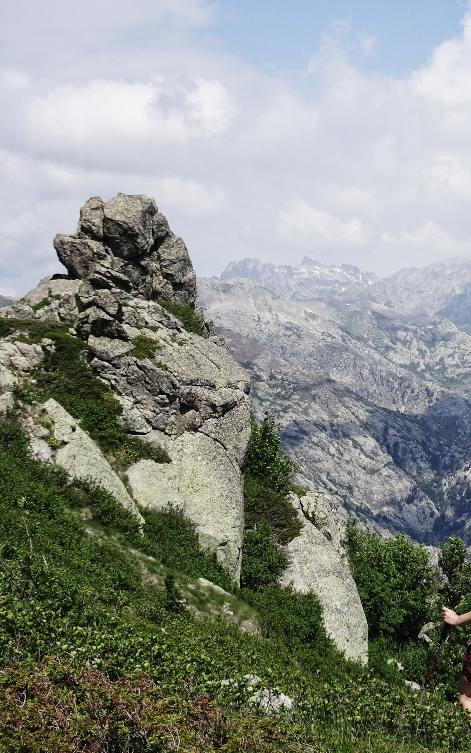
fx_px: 1170
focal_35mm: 57
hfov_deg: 21.7
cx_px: 499
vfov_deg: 35.7
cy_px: 377
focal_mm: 6.8
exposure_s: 1/1000
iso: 80
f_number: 4
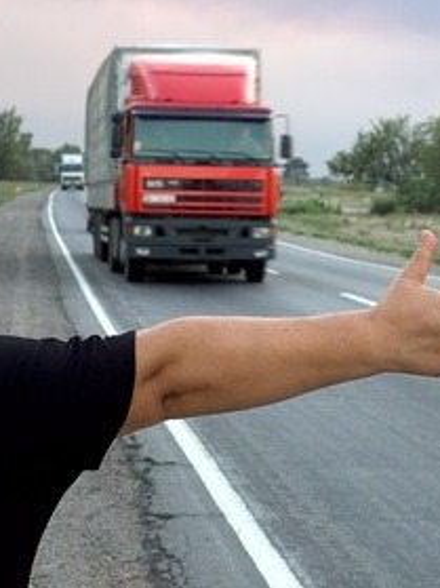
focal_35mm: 110
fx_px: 1866
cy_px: 295
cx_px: 398
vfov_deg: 17.9
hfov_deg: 13.3
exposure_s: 1/20
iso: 200
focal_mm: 50
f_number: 9
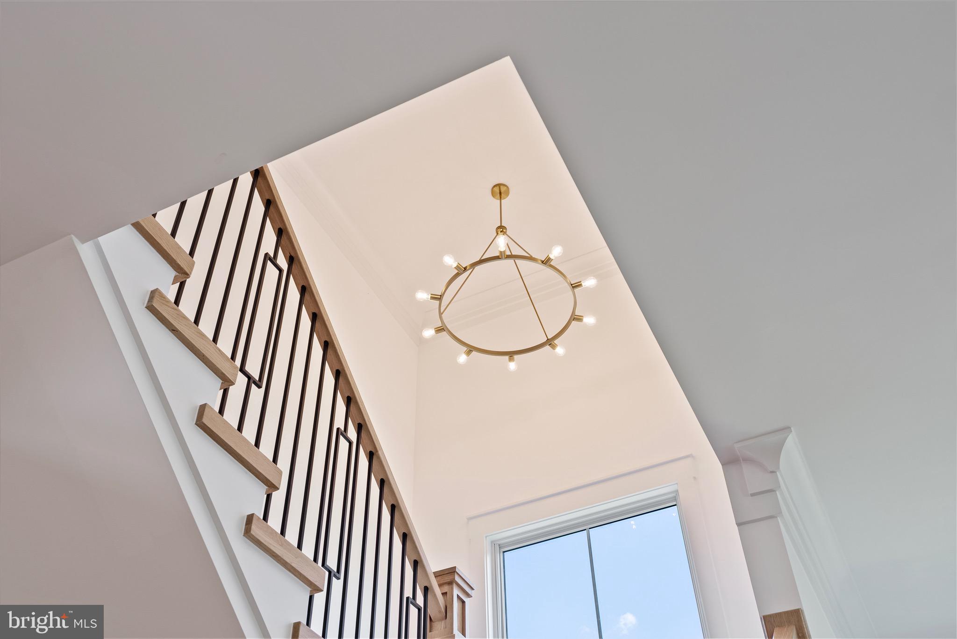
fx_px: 904
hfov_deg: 55.8
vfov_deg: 38.9
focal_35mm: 34
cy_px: 320
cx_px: 478
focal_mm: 34
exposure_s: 1/6
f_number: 9
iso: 200
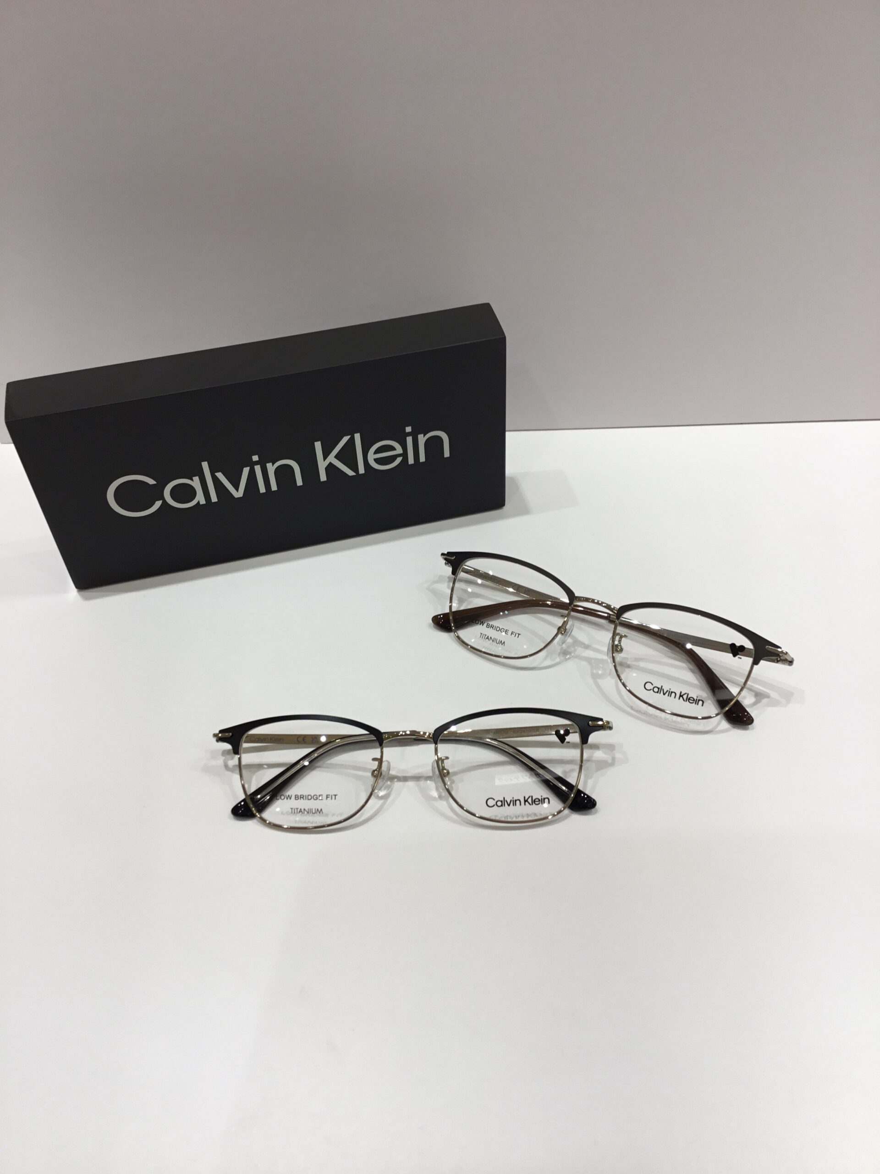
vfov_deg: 58.4
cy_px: 587
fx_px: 1051
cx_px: 440
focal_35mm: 31
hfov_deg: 45.4
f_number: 2.4
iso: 25
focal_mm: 3.3
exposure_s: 1/60
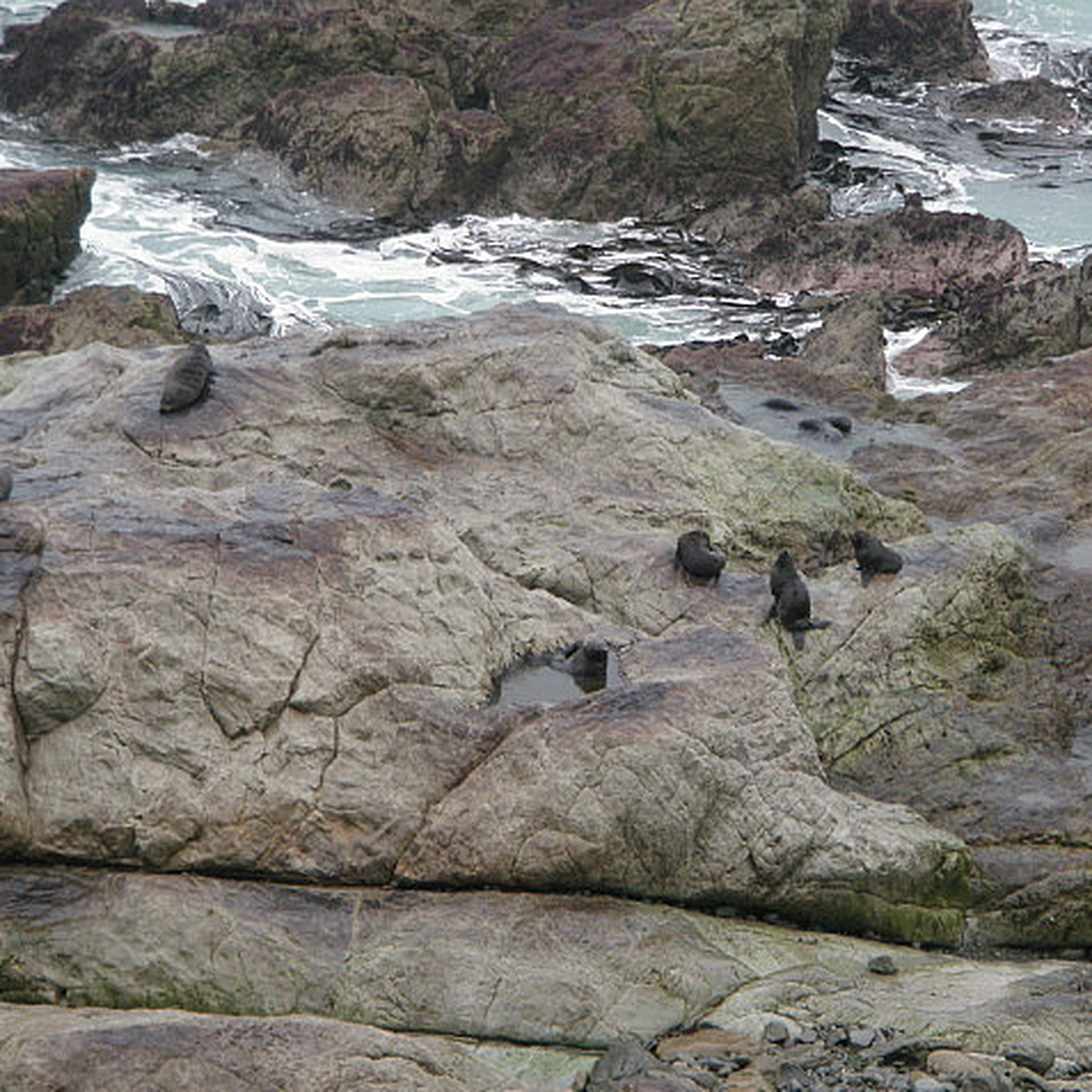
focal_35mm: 121
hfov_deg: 14.4
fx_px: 4319
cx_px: 691
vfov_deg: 14.4
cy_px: 547
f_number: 5.1
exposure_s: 1/100
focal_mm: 18.2
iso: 200
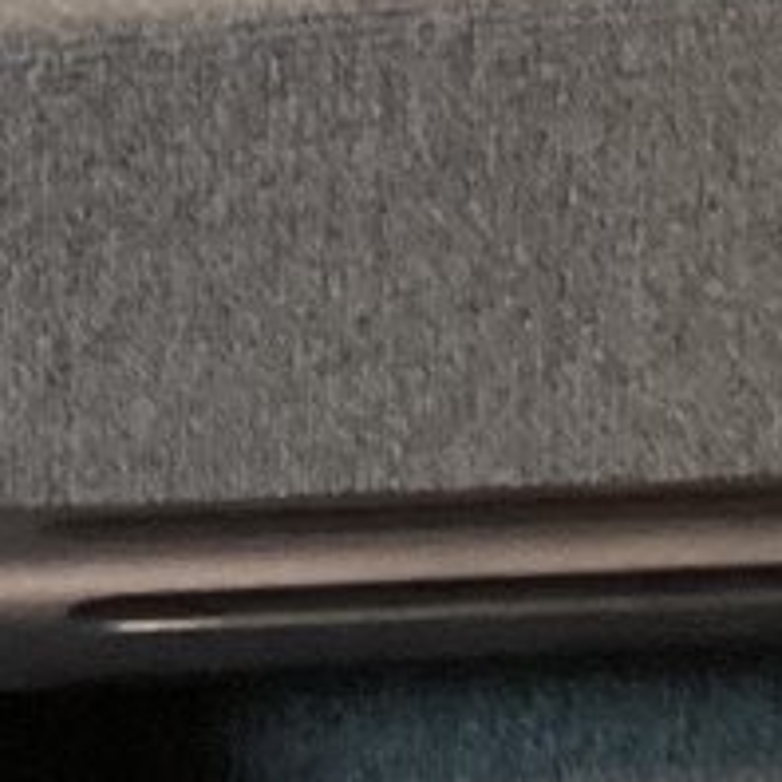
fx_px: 5342
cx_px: -267
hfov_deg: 8.2
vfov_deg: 8.3
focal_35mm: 209
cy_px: -263
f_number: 2.4
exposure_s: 1/60
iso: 250
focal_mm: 3.3
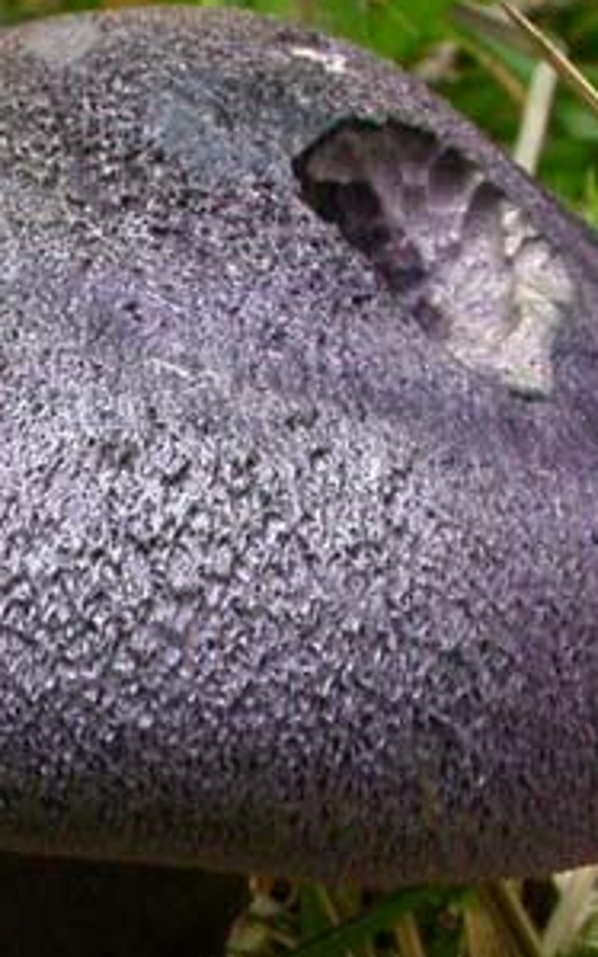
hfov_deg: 7.8
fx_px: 4327
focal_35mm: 166
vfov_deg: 12.5
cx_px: -259
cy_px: 925
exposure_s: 1/30
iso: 200
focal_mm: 11.5
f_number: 8.5
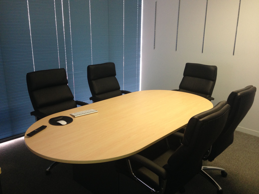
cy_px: 97
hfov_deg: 55.4
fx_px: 247
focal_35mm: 33
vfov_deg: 42.9
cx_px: 130
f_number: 2.4
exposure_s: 1/20
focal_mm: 4.12
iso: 125
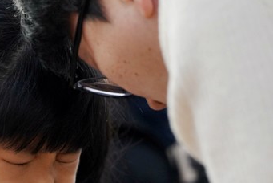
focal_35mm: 456
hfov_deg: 4.5
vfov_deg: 3.0
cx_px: 57
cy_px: 117
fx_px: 3461
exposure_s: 1/200
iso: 1600
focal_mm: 173
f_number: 4
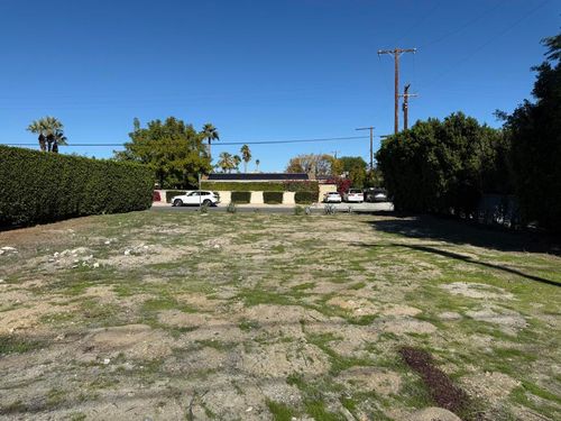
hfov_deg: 71.6
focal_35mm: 24
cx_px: 280
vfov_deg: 56.8
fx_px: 389
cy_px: 210
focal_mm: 6.76
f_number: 1.78
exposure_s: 1/6711
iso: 80
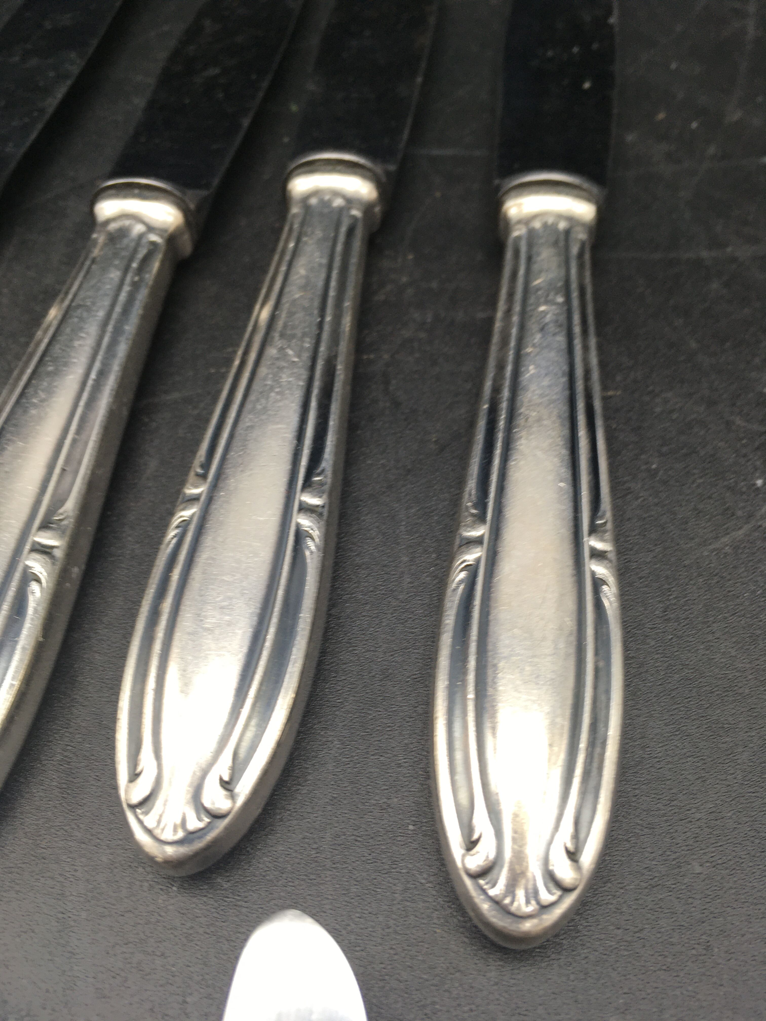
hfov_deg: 48.2
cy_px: 510
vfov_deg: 61.7
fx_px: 856
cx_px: 383
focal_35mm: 29
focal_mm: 4.15
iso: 25
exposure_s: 1/50
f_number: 2.2
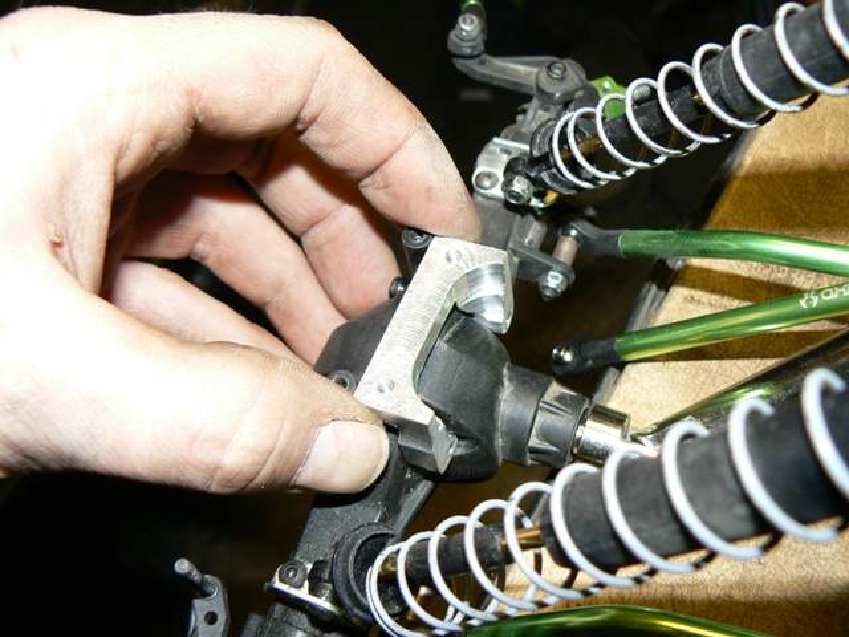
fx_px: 883
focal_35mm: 36
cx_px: 424
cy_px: 318
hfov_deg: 51.4
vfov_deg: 39.7
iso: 100
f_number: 2.8
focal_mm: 6
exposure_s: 1/30
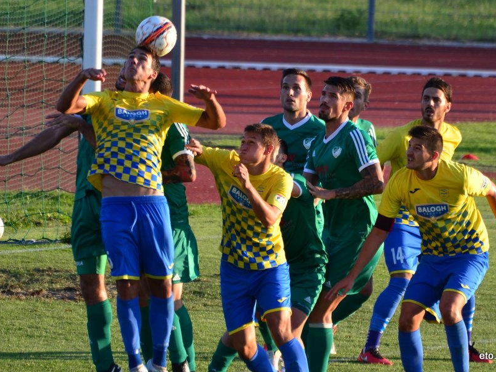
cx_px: 242
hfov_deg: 4.1
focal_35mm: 488
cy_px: 186
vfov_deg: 3.0
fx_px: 6994
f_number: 5.6
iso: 400
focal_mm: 300
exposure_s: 1/500
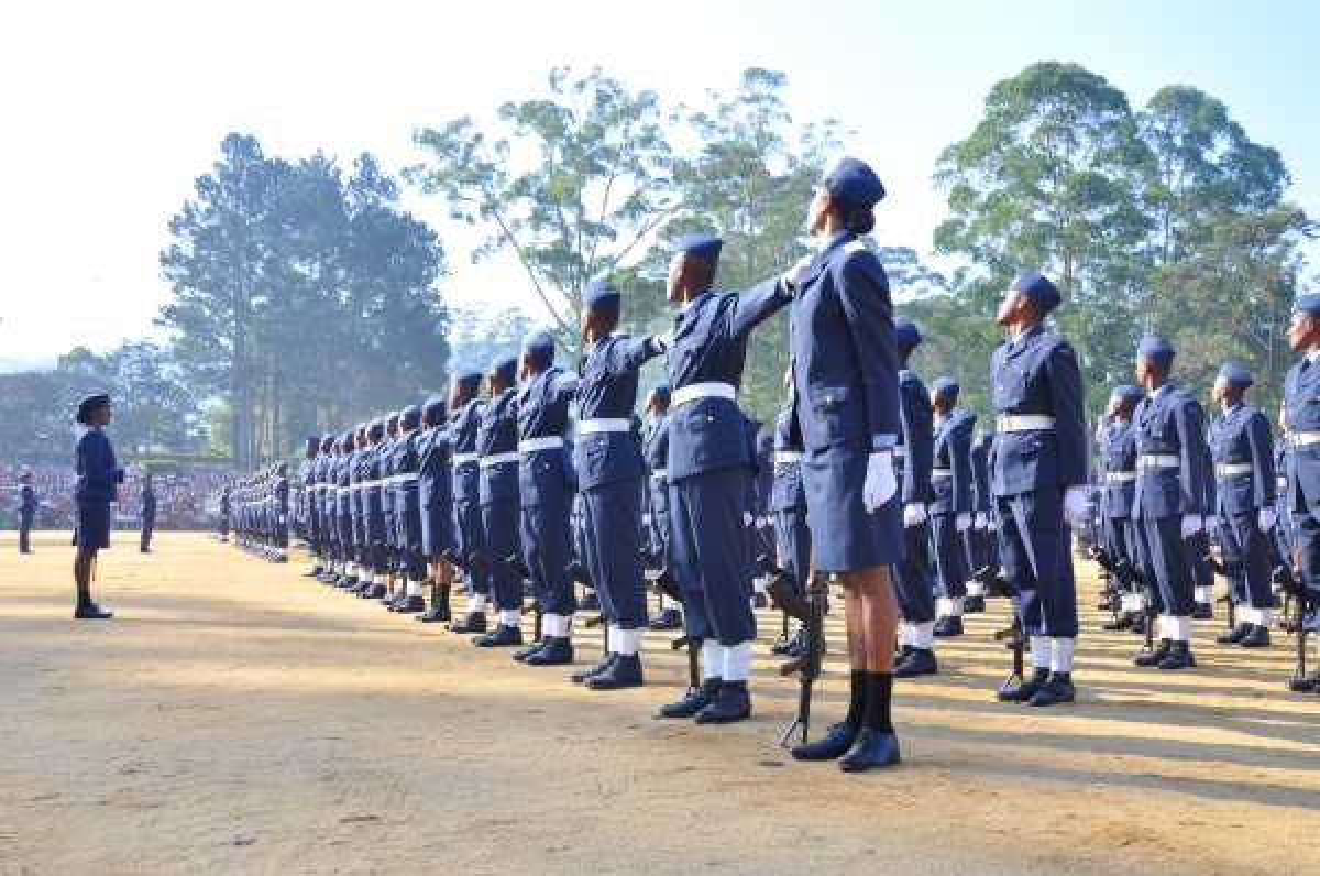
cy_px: 438
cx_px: 660
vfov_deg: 35.4
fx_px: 1373
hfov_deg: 51.4
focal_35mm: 38
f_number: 9
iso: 200
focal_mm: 25
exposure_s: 1/125
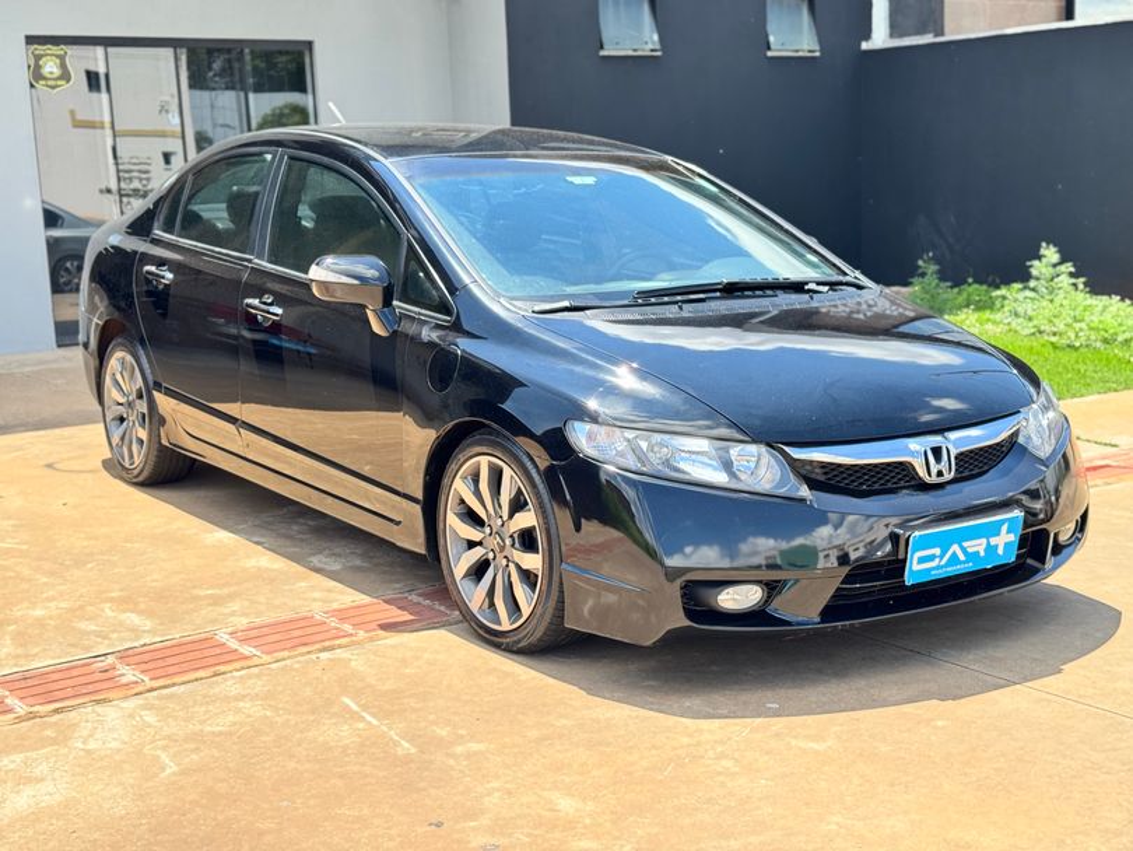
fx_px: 1572
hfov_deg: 39.6
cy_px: 426
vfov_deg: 30.3
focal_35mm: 48
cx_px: 566
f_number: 1.78
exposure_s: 1/1043
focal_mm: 6.76
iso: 64
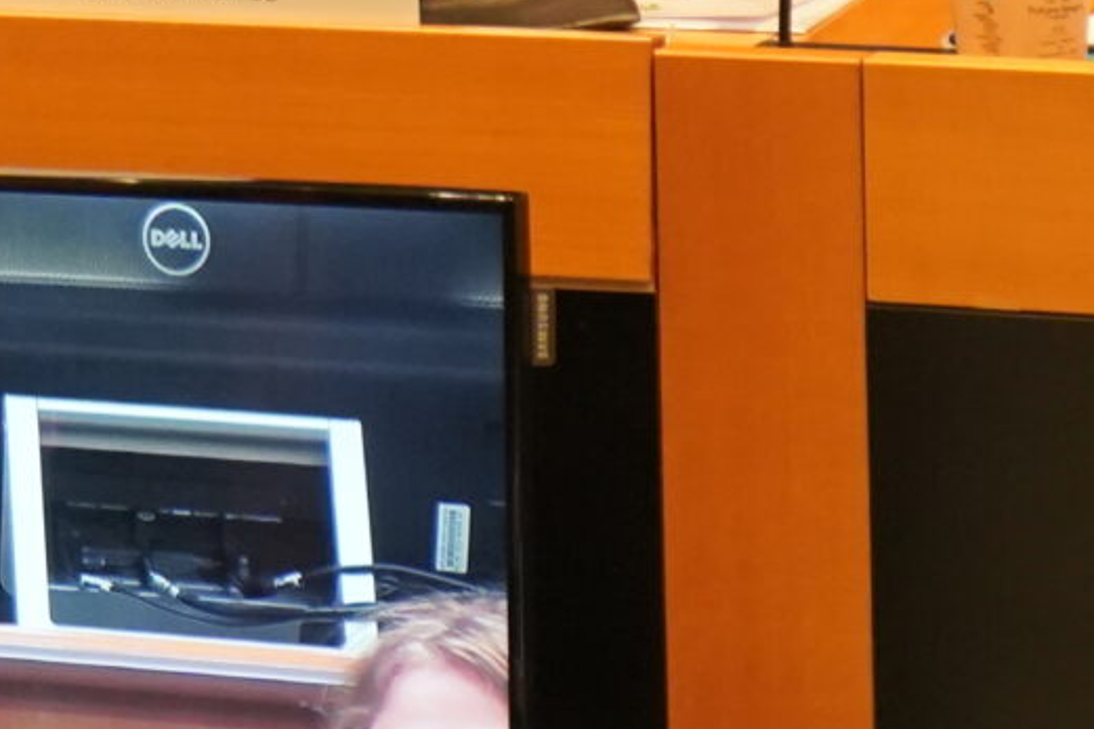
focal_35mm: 285
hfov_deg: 7.2
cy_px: -707
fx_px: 8658
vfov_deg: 4.7
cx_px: -92
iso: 4000
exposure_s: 1/160
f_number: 5
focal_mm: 58
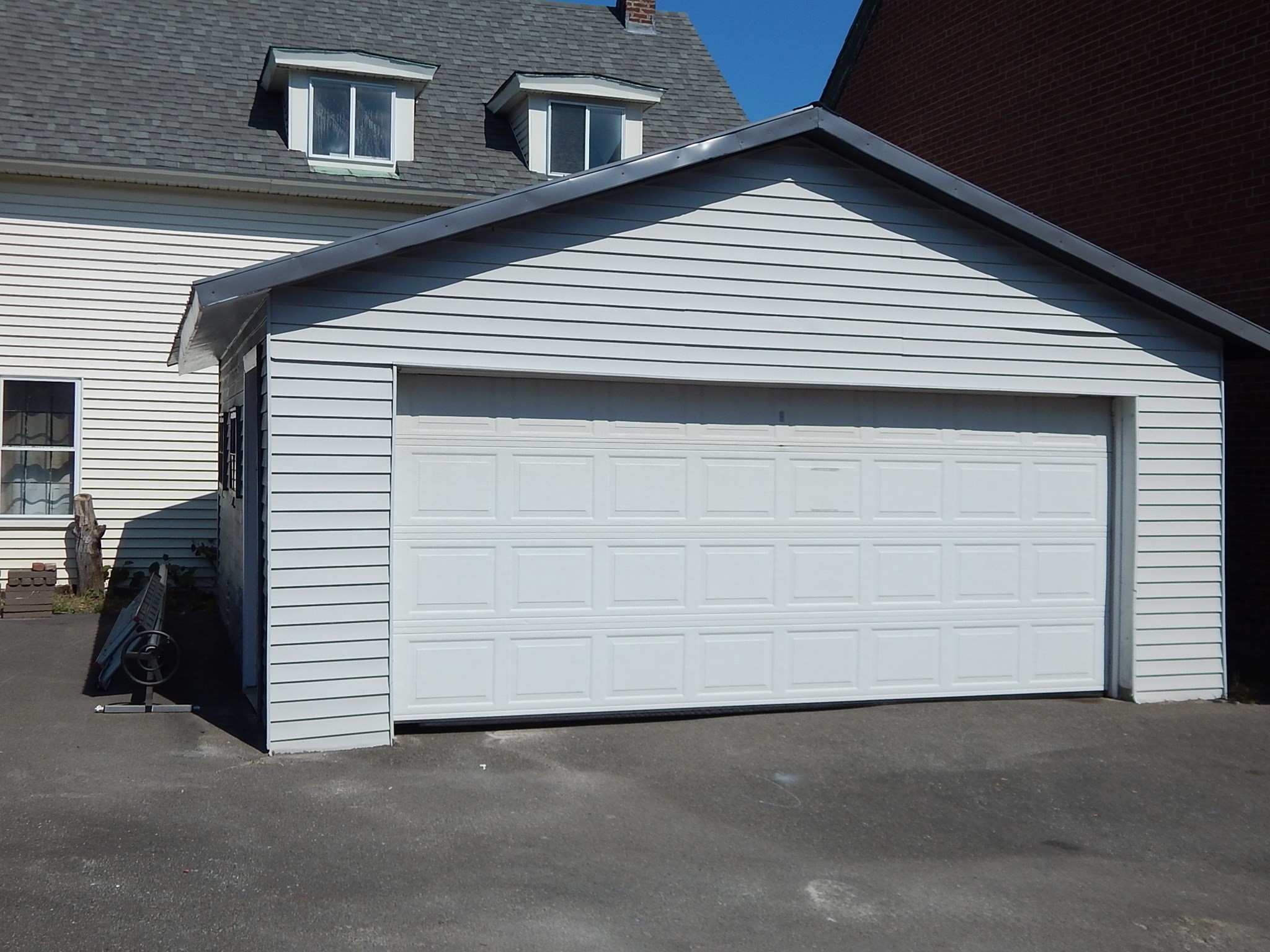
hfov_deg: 49.0
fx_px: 1394
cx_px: 635
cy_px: 476
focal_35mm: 38
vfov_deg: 37.7
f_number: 6.9
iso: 125
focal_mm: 6.8
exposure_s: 1/1000
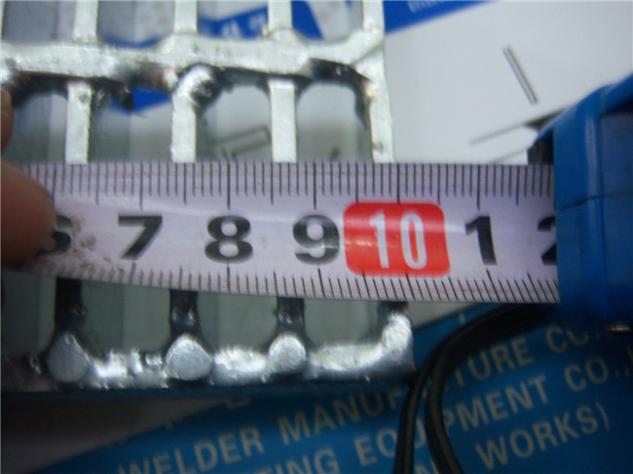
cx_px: 316
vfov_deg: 39.6
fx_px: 658
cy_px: 237
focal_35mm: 36
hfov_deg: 51.4
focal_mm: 7.5
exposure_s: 1/15
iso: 160
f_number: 2.8
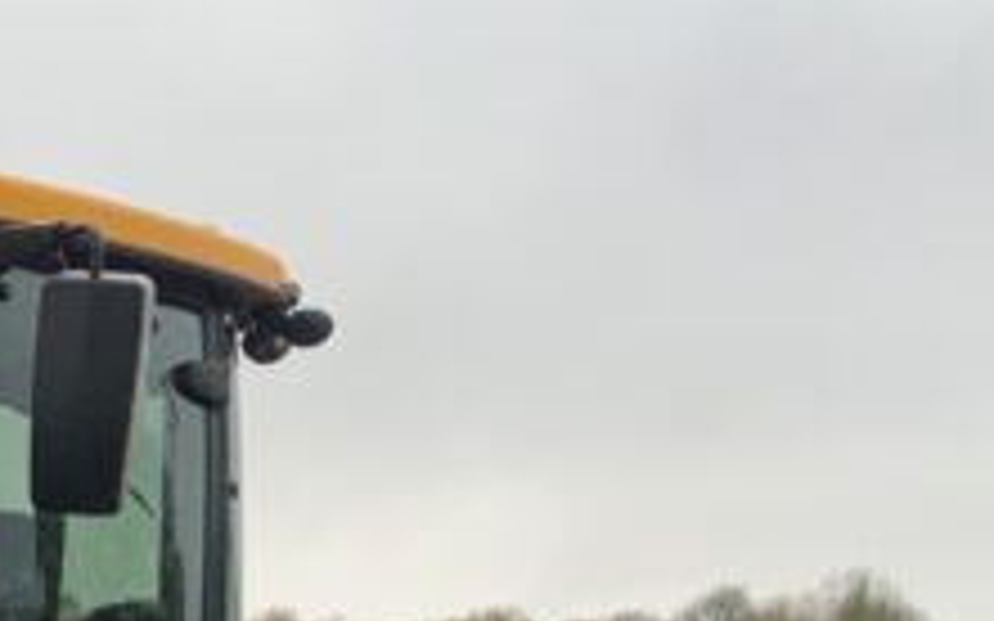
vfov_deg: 13.8
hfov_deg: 21.8
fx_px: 2410
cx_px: -157
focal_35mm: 89
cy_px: 927
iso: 64
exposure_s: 1/70
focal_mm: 3
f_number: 1.8
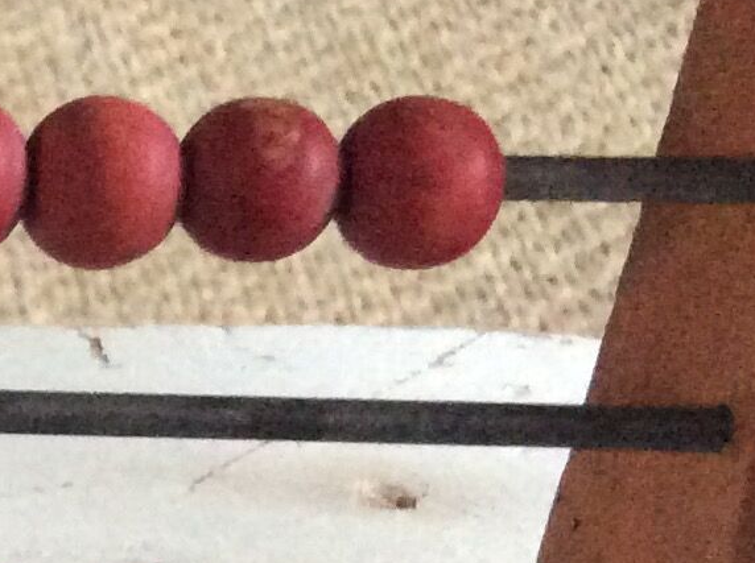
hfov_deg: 12.4
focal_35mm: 145
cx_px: -612
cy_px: 674
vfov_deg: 10.0
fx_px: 3157
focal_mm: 3.3
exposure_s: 1/25
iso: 320
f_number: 2.4
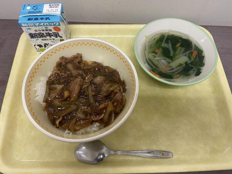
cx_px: 116
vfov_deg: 53.1
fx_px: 174
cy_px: 87
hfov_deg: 67.3
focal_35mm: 26
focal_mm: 4.25
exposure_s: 1/60
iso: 125
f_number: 1.8
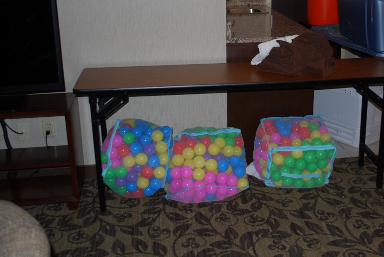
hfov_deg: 39.7
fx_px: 523
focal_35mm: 49
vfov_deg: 27.4
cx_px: 263
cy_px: 86
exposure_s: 1/60
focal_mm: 22
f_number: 4
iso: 200
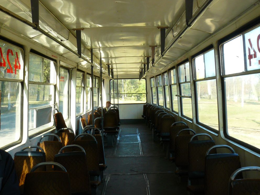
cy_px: 99
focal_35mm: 37
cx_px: 130
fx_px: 278
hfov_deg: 50.1
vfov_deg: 38.7
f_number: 8
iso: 200
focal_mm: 6
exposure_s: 1/50
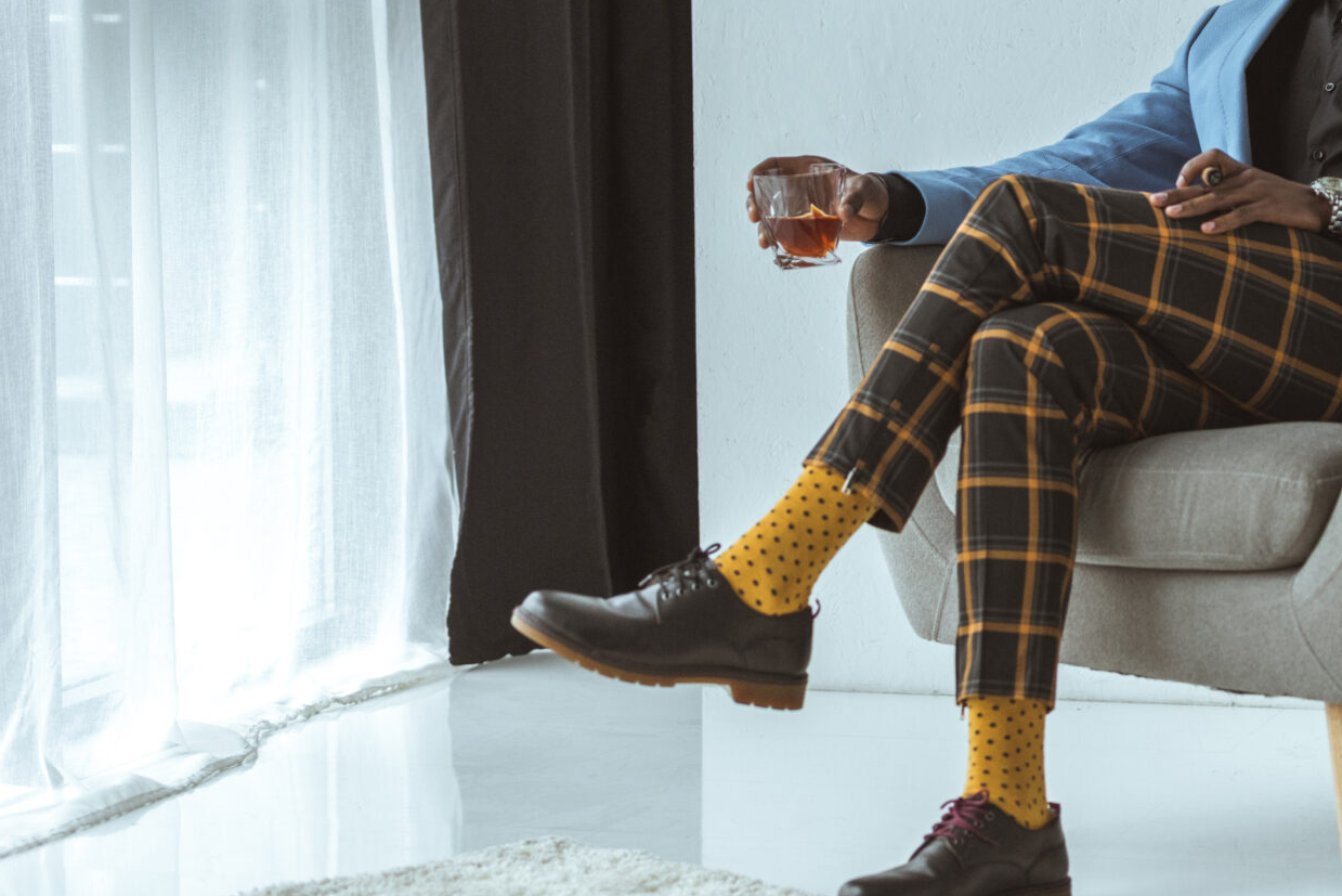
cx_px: 1077
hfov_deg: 17.9
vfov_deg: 12.1
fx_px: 4214
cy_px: 216
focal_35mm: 113
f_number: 2.8
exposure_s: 1/160
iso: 500
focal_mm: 70
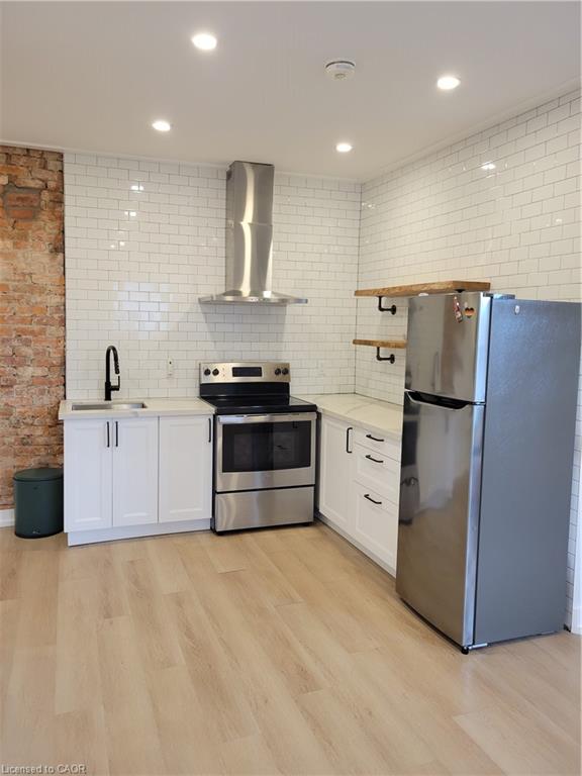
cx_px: 291
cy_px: 388
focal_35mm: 26
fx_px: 583
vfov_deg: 67.3
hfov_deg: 53.1
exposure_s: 1/120
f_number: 1.8
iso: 250
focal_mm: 5.4
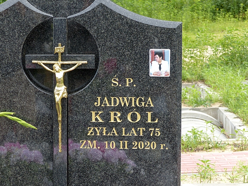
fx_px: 831
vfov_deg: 12.8
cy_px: 93
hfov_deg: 17.0
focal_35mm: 116
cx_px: 124
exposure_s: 1/160
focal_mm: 20.9
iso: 100
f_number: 4
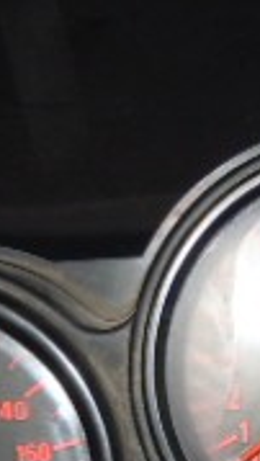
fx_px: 1431
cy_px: 446
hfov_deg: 10.3
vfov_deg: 17.9
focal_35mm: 117
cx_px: 260
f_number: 3.5
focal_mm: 5.4
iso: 200
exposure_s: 1/30
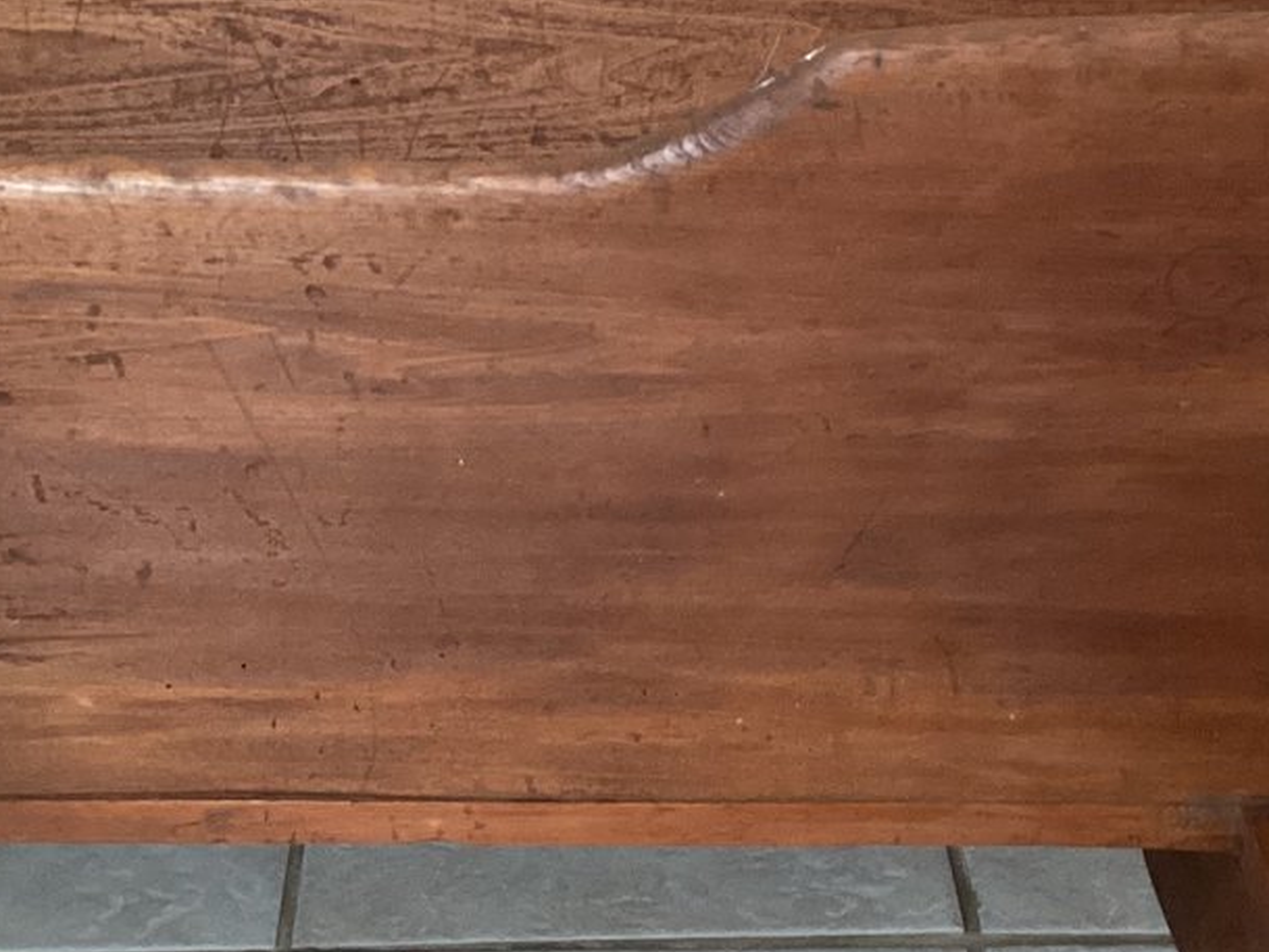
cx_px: 584
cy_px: 378
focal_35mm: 77
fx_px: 2823
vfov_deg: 19.1
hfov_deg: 25.3
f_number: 2.4
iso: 400
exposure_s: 1/50
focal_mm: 3.3
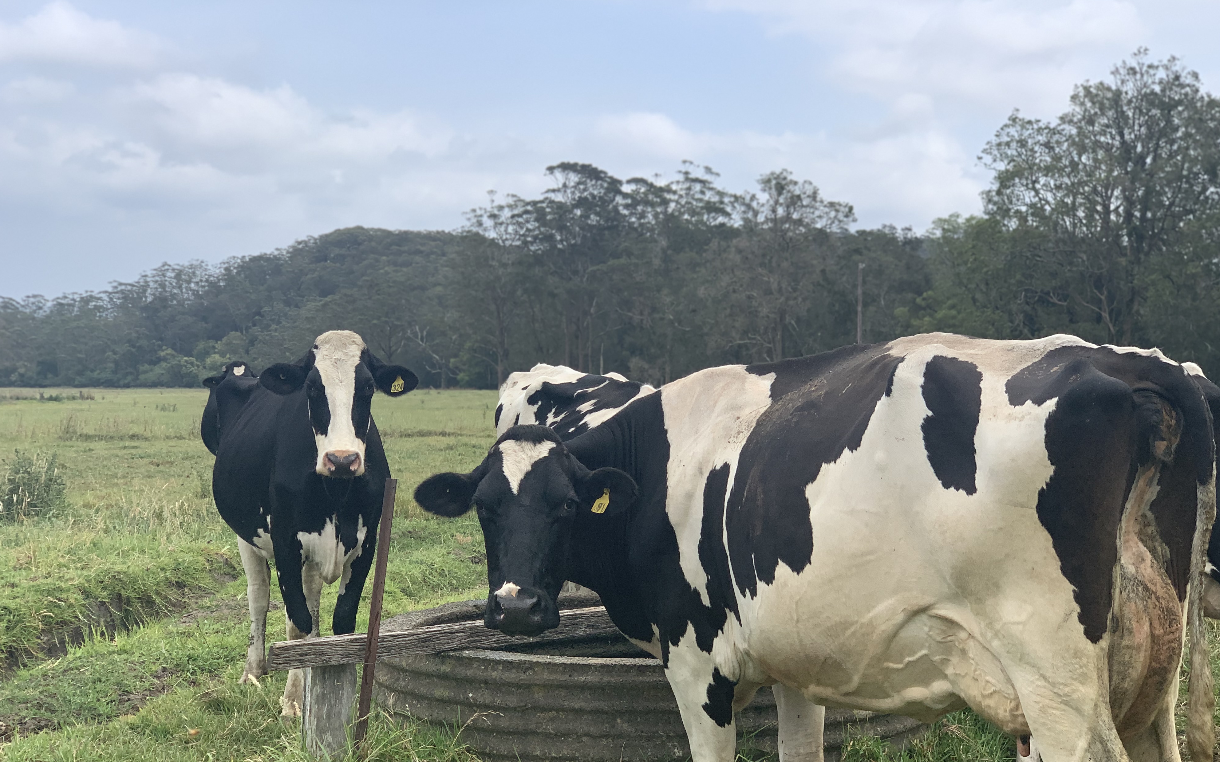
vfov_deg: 23.1
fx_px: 1862
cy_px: 460
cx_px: 613
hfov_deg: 36.3
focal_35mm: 56
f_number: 2.4
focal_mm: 6
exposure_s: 1/1020
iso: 16
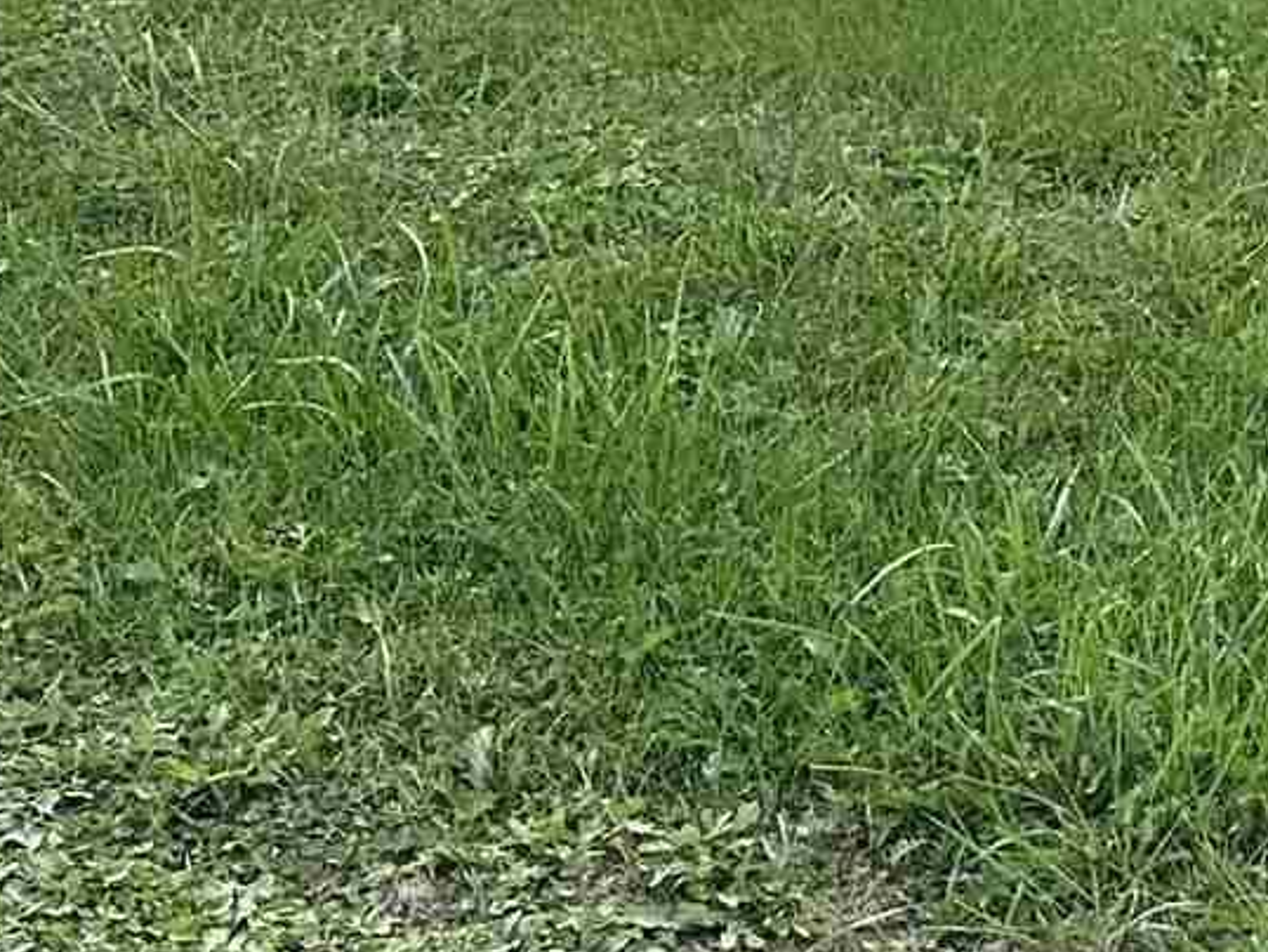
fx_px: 5021
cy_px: -945
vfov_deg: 10.0
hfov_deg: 13.9
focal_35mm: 137
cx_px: 1586
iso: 80
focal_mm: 6.86
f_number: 1.78
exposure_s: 1/779
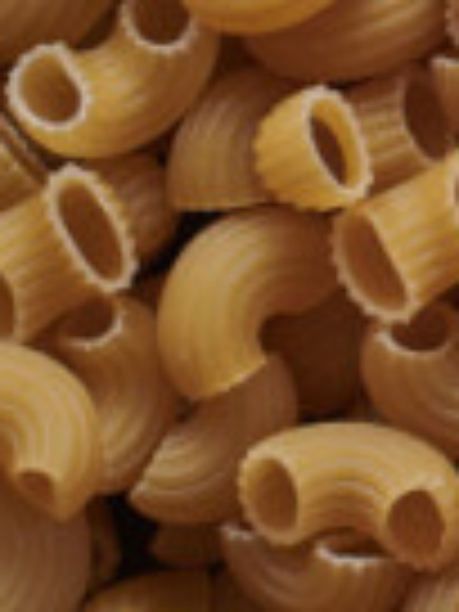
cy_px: -274
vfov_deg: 6.9
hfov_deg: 4.8
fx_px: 5003
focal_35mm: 283
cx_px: 1742
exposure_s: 1/100
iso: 160
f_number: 8
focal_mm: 50
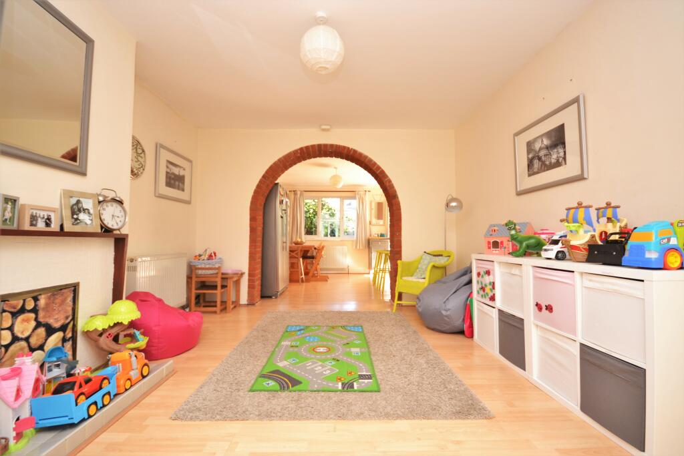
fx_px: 285
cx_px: 342
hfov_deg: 100.4
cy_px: 228
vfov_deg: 77.3
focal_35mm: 15
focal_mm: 10
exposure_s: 1/60
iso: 400
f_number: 4
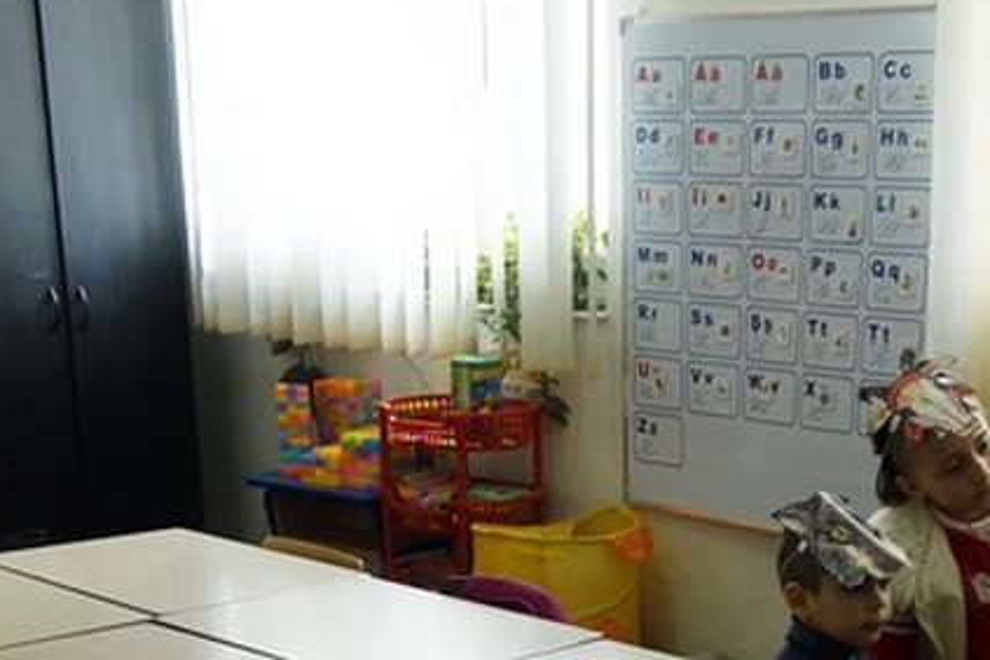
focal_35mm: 68
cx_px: 747
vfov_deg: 19.2
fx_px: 1870
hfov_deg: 29.2
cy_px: 731
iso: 200
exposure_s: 1/30
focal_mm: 16
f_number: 2.8
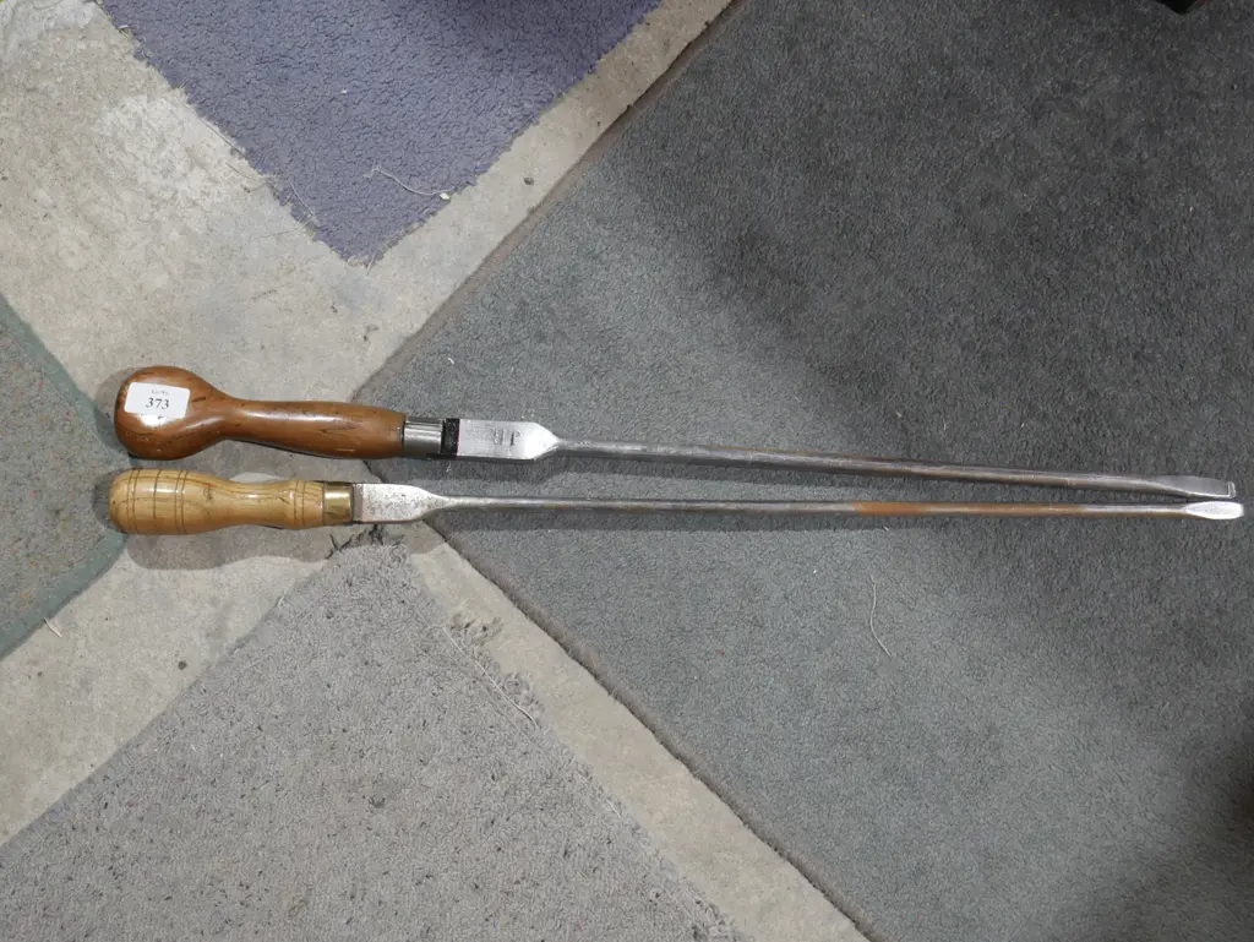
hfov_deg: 36.8
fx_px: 1885
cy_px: 471
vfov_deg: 28.1
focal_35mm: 52
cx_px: 627
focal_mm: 26
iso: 800
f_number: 5.6
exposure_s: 1/60
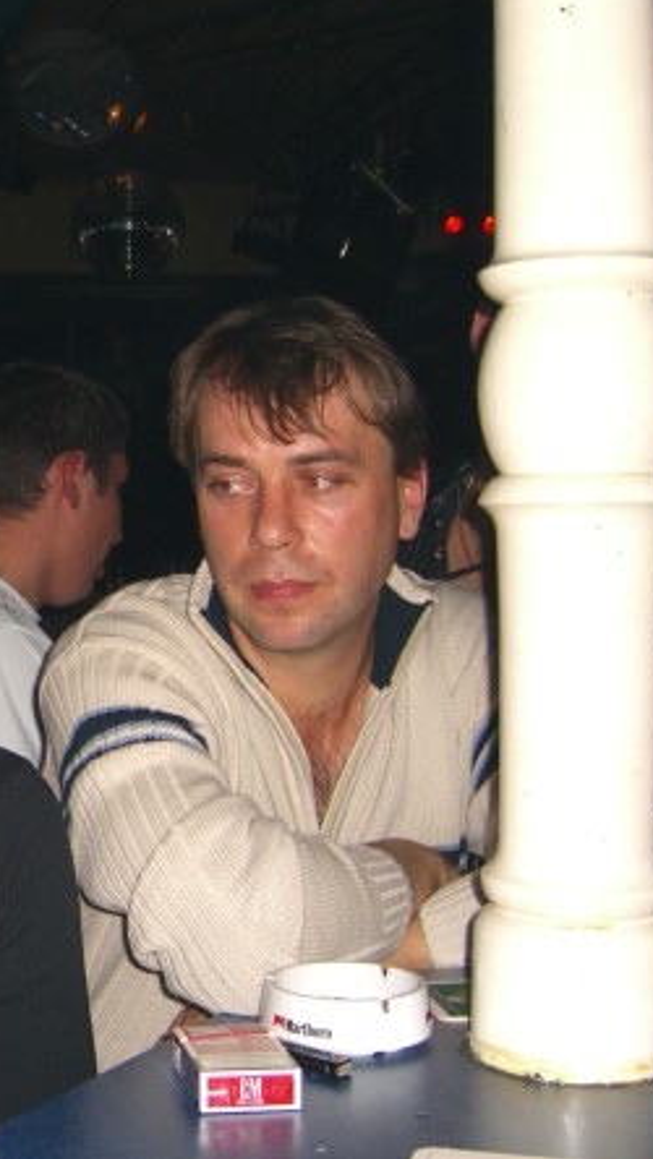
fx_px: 1722
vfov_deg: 37.2
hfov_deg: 20.4
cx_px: -73
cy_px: 574
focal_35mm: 56
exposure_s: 1/60
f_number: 2.8
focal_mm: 7.9
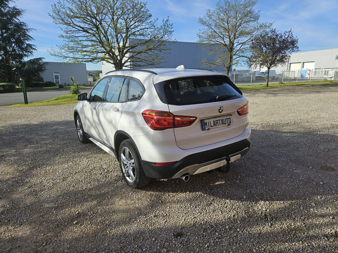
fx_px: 225
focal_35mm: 23
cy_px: 126
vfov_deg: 58.9
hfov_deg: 73.9
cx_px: 169
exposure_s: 1/1542
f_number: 1.8
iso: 32
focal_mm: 5.4
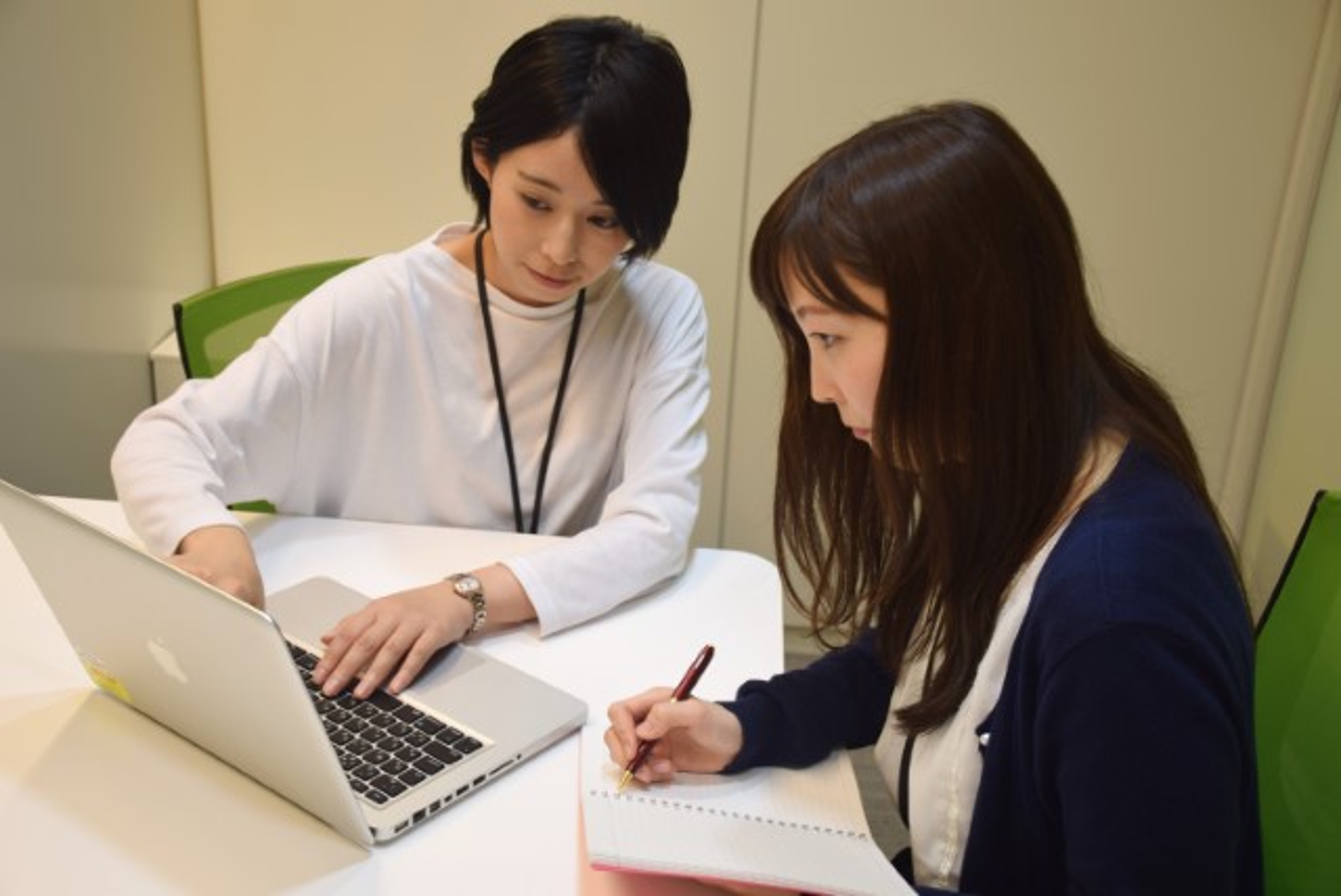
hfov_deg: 43.6
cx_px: 670
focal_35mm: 45
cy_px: 448
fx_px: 1678
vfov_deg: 29.9
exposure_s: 1/13
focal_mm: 30
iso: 100
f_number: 4
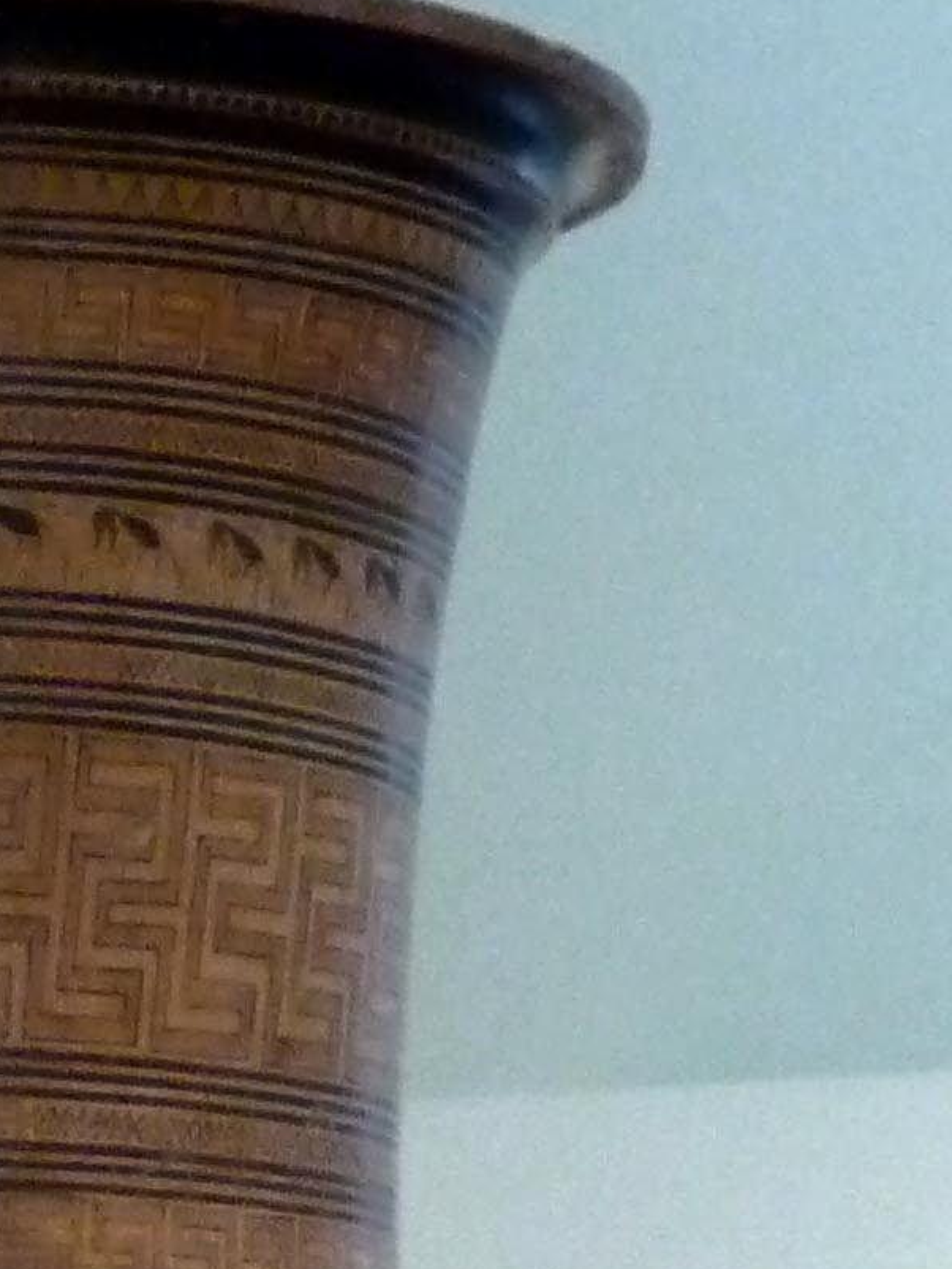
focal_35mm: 237
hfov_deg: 6.2
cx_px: -263
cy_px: 2354
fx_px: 8686
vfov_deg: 8.0
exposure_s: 1/25
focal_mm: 9.3
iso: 800
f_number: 4.3
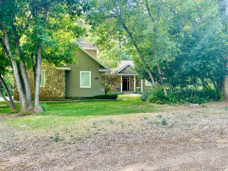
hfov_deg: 71.6
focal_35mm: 24
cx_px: 114
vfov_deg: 56.8
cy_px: 86
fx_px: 158
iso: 64
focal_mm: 6.86
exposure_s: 1/145
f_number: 1.78
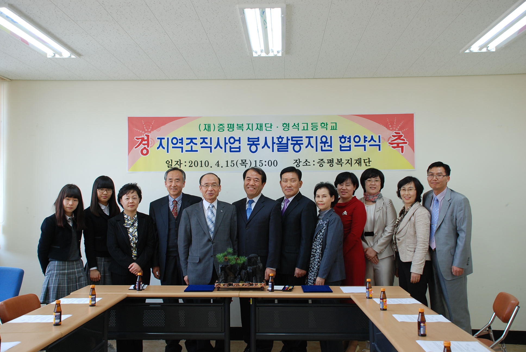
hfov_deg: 49.5
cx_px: 263
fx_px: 571
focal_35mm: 39
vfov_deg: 34.3
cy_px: 176
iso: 200
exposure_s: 1/40
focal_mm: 26
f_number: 4
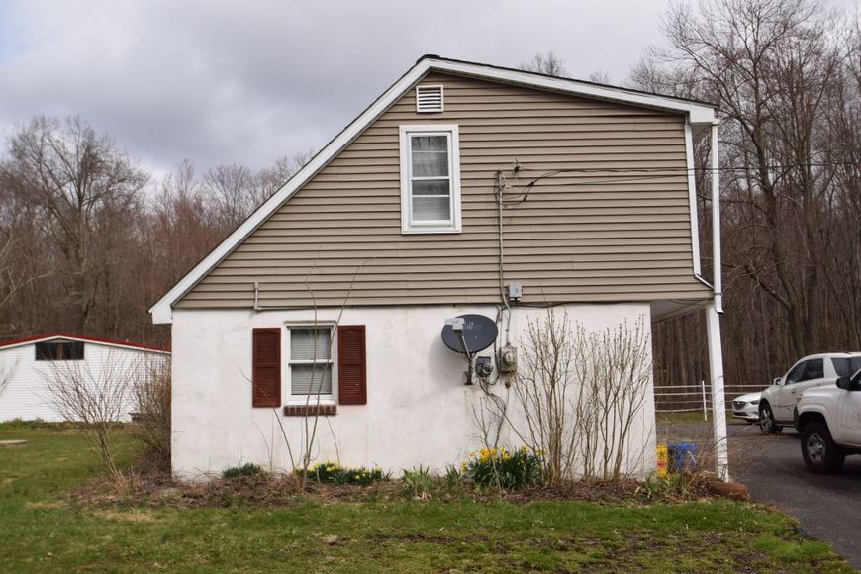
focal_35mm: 33
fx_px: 789
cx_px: 430
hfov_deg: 57.2
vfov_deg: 40.0
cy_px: 287
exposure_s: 1/200
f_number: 9
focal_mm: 22
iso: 100
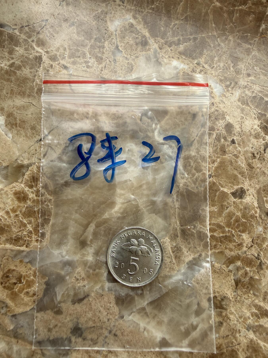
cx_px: 134
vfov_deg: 71.6
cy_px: 179
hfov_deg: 56.8
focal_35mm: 24
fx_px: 248
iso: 40
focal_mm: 2.22
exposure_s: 1/198
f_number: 2.2
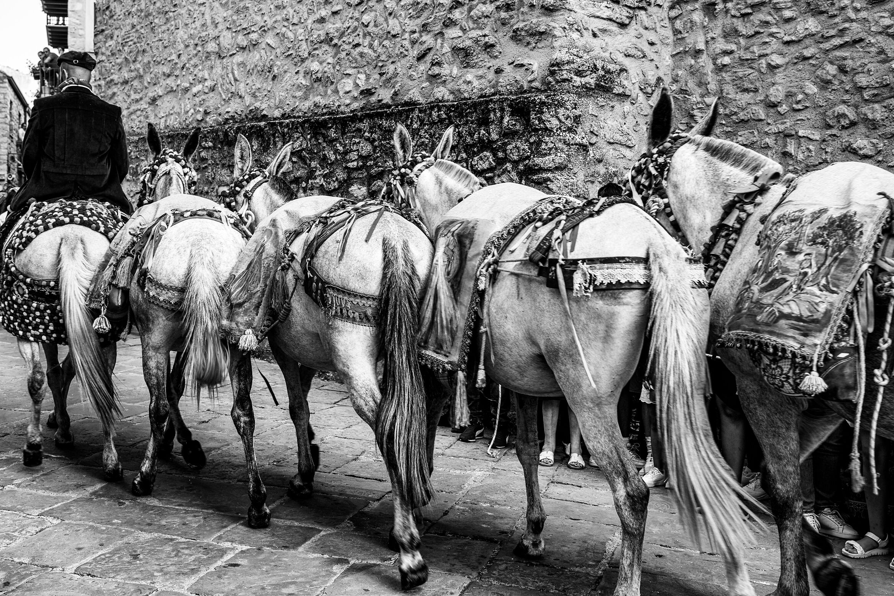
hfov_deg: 53.1
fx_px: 894
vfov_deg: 36.9
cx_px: 445
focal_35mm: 36
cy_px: 298
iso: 200
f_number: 5
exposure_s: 1/200
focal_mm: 35
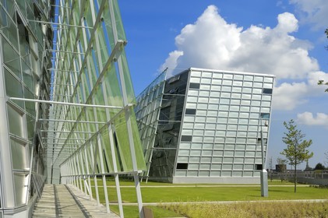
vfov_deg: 35.4
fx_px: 341
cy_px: 109
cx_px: 164
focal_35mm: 38
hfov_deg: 51.3
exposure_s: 1/125
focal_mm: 25
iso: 100
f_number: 18
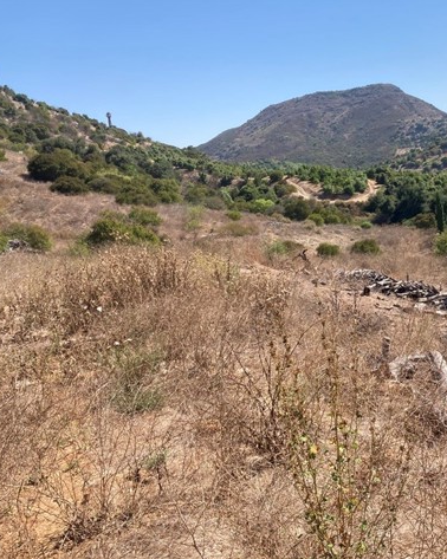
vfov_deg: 49.1
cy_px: 279
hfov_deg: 38.5
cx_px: 362
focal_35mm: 37
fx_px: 612
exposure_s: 1/1279
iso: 20
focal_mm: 3.99
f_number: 1.8
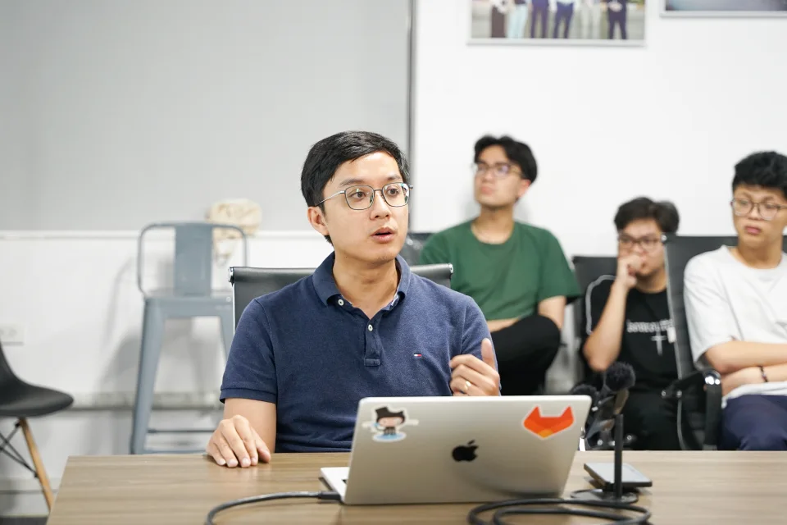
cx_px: 394
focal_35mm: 70
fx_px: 1530
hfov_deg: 28.8
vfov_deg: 19.5
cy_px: 262
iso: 640
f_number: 2.8
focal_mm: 70
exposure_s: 1/60
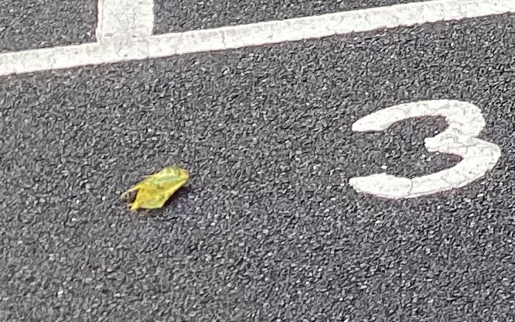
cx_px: 1050
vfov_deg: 7.3
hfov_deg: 11.6
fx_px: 2259
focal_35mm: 161
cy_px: -615
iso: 25
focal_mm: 3.3
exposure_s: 1/450
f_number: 2.4
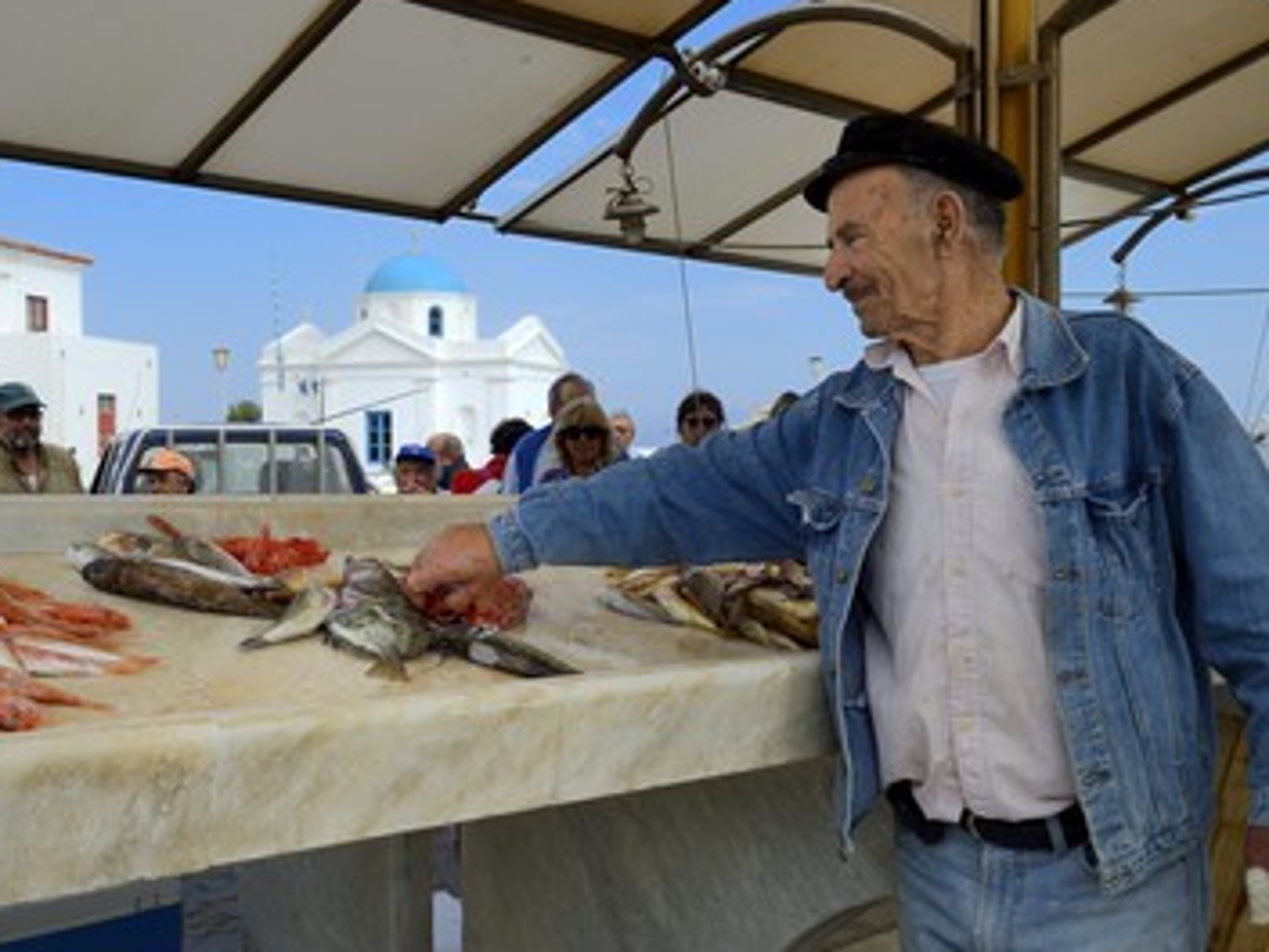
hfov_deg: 47.8
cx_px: 591
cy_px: 487
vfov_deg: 36.8
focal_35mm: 39
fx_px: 1430
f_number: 13
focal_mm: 34
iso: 200
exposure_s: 1/160
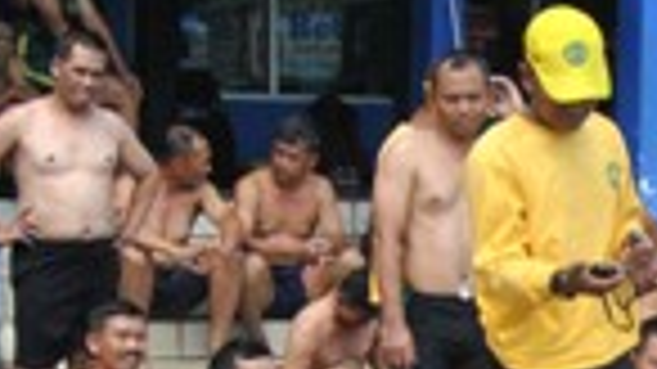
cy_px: 662
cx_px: 918
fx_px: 2873
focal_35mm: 165
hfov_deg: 12.5
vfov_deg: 7.2
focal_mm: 24
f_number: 10
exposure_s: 1/250
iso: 560
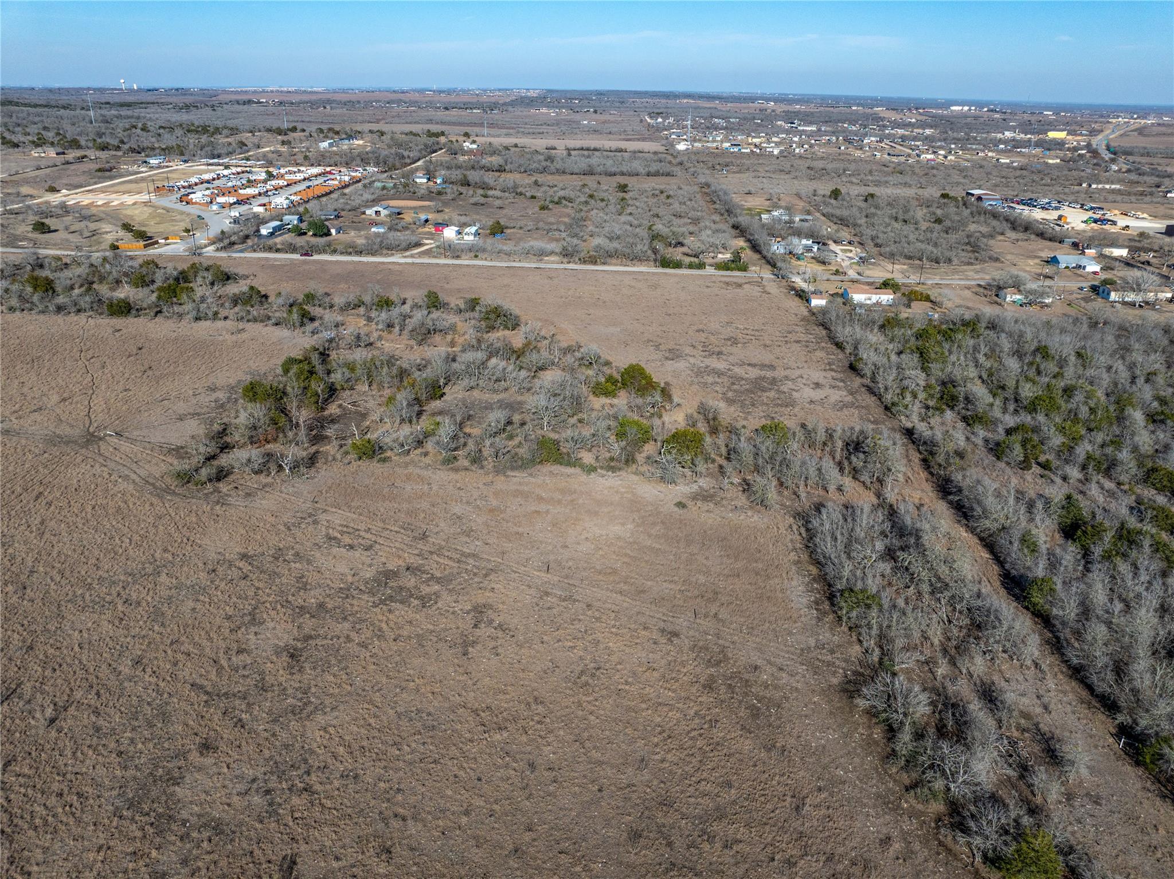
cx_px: 587
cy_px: 440
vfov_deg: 56.8
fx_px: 813
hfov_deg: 71.6
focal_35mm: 24
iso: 110
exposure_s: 1/3200
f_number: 2.8
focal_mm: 12.29
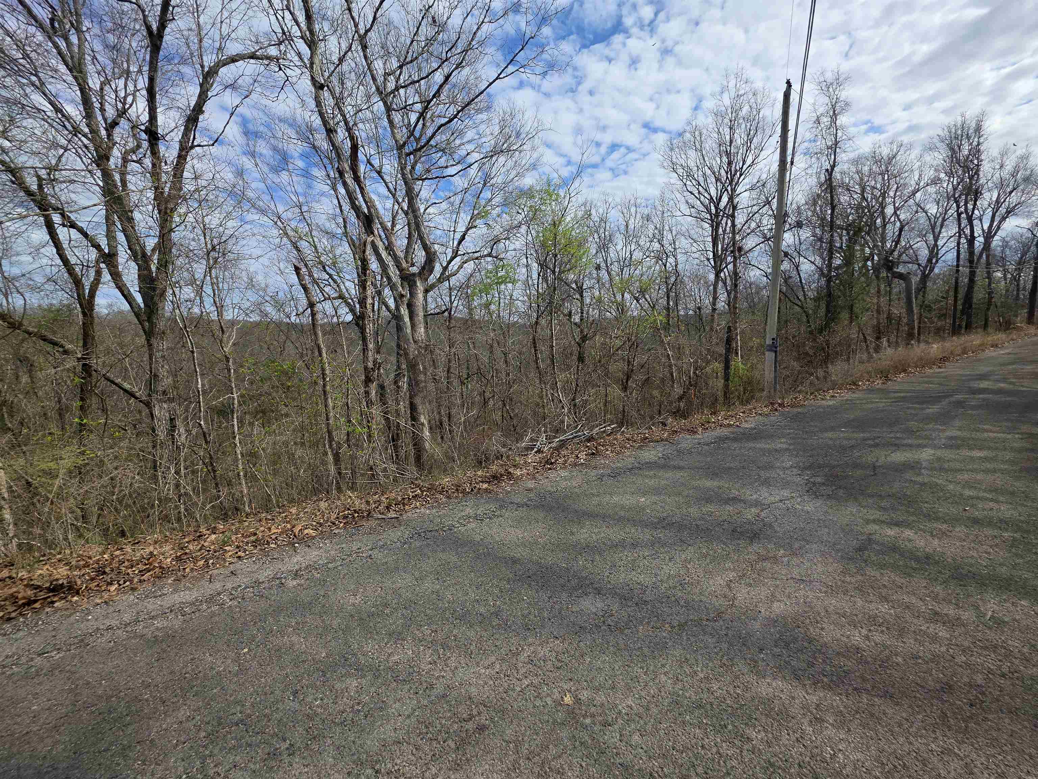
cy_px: 390
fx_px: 390
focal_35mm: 13
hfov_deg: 106.2
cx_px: 519
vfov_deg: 89.9
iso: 40
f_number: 1.9
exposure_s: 1/1989
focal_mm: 2.2
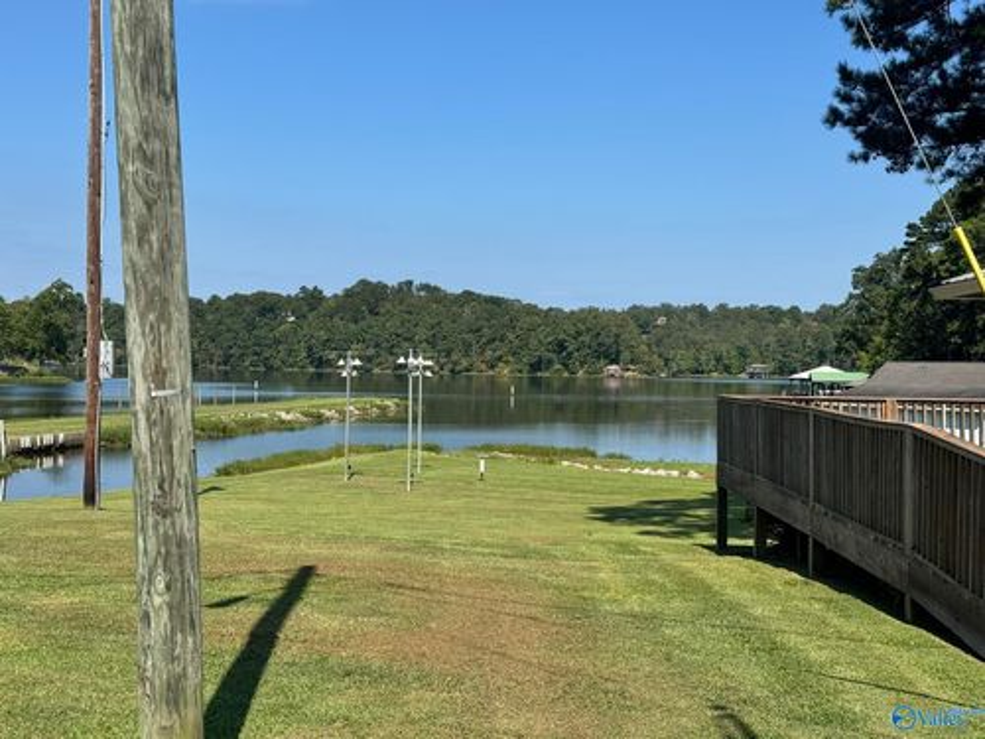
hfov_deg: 39.7
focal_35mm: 48
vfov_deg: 30.3
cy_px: 370
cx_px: 492
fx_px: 1366
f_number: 1.78
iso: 64
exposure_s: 1/4608
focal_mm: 6.76
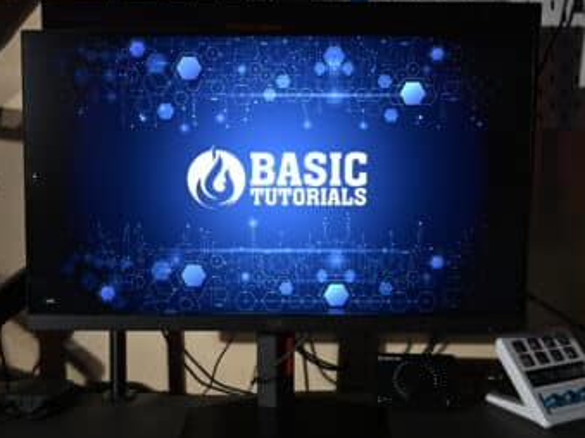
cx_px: 273
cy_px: 217
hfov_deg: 44.8
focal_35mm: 42
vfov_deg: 34.3
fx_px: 710
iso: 900
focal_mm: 38
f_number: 8
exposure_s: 1/40
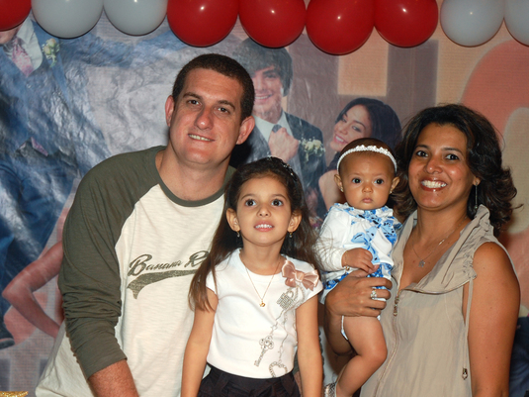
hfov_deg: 28.2
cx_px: 263
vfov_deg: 21.3
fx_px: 1054
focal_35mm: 69
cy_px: 209
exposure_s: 1/60
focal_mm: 40
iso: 400
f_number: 5.6
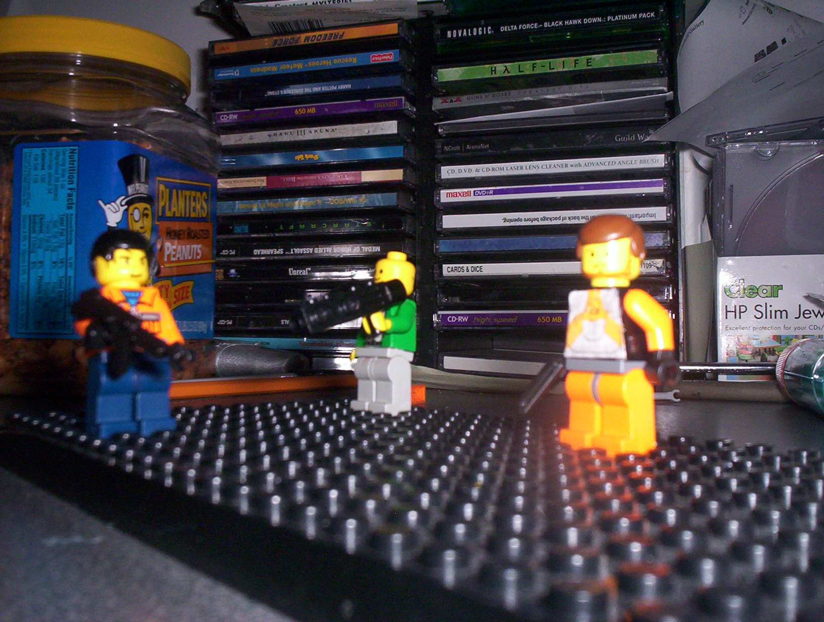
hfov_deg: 48.9
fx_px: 907
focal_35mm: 38
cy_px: 311
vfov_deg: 37.9
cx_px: 412
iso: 140
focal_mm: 4.99
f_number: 4.5
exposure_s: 1/60
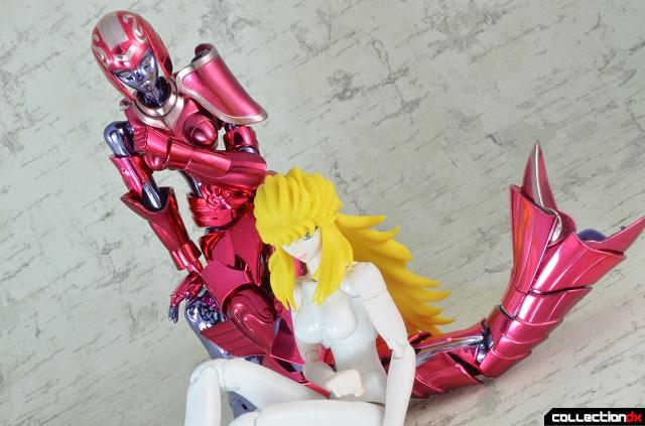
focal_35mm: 82
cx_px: 322
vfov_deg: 16.5
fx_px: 1474
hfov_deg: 24.7
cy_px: 213
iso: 100
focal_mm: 55
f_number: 29
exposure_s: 1/1.3
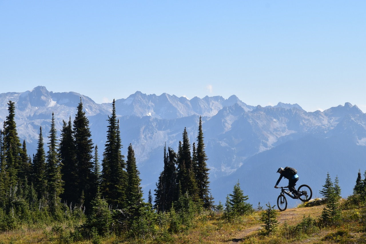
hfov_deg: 17.1
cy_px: 122
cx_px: 183
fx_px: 1220
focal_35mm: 120
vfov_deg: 11.4
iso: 200
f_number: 9
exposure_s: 1/320
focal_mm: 80
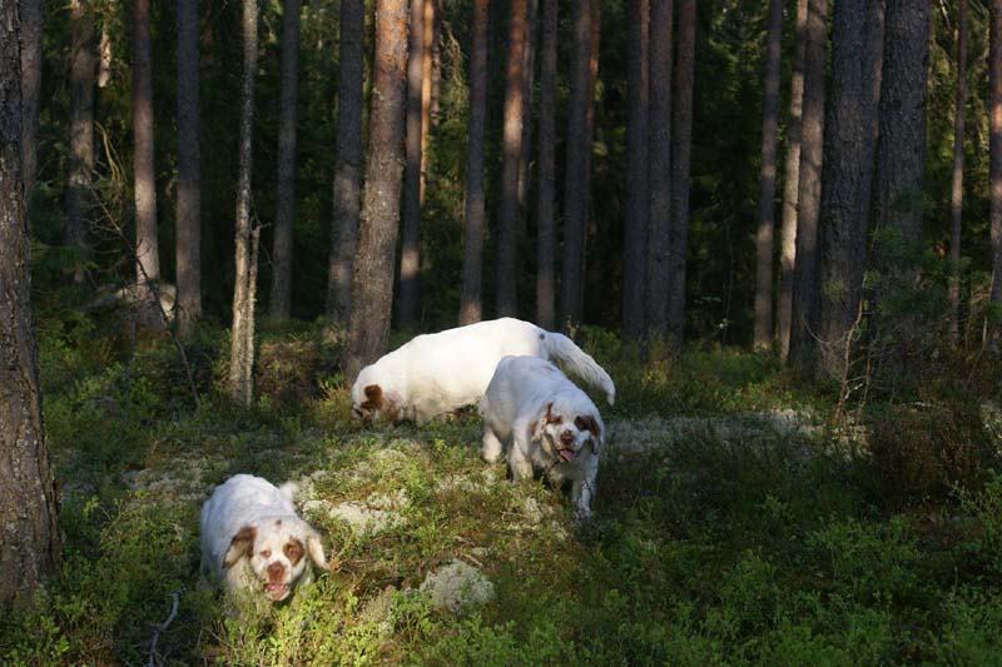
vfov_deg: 18.2
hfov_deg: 27.0
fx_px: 2087
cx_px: 501
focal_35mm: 75
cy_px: 334
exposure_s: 1/100
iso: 100
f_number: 6.3
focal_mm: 50
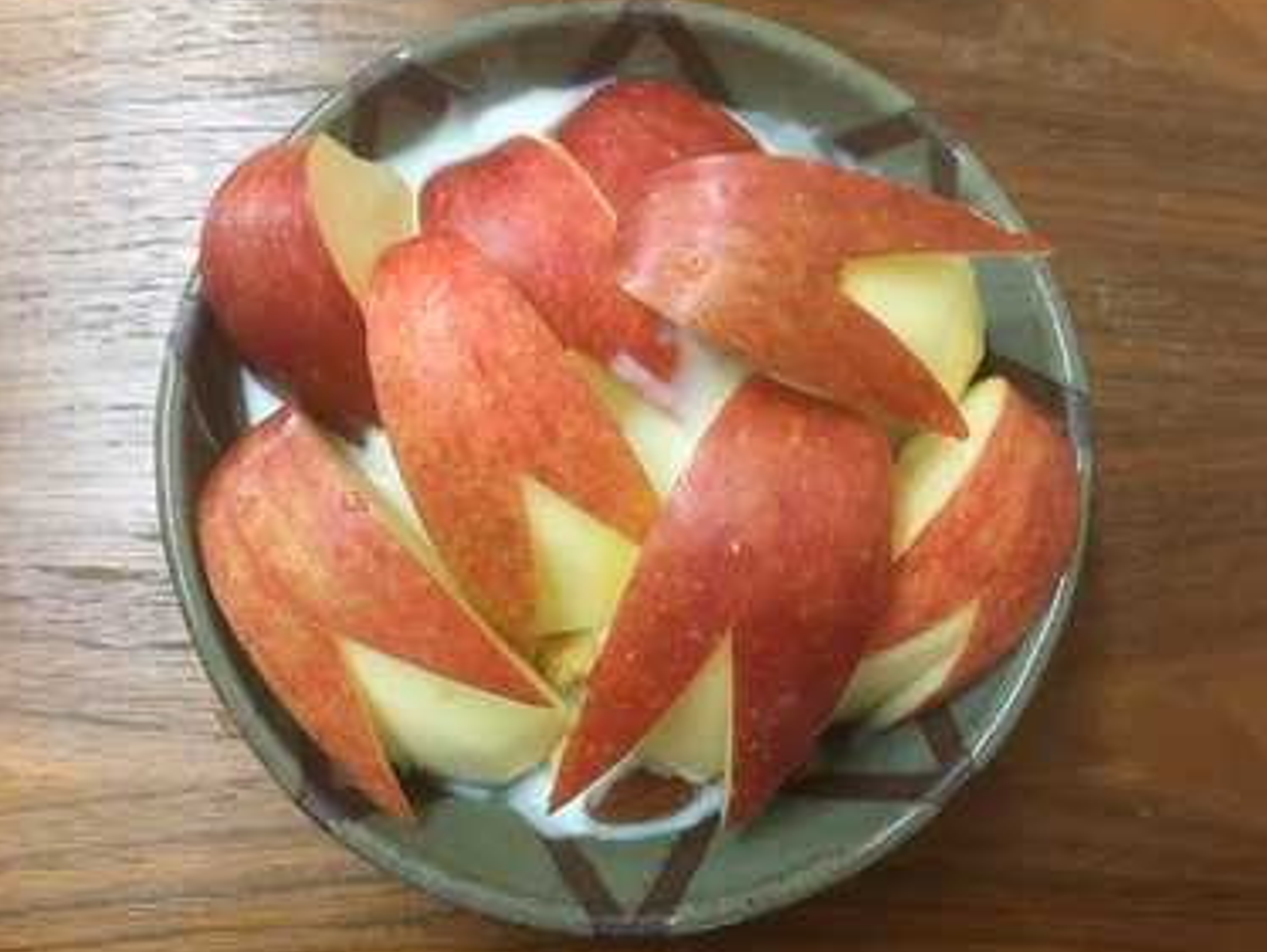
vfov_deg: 45.5
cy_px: 457
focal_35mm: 31
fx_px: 1135
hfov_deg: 58.3
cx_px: 644
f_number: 2.2
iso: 200
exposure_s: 1/33
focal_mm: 4.15
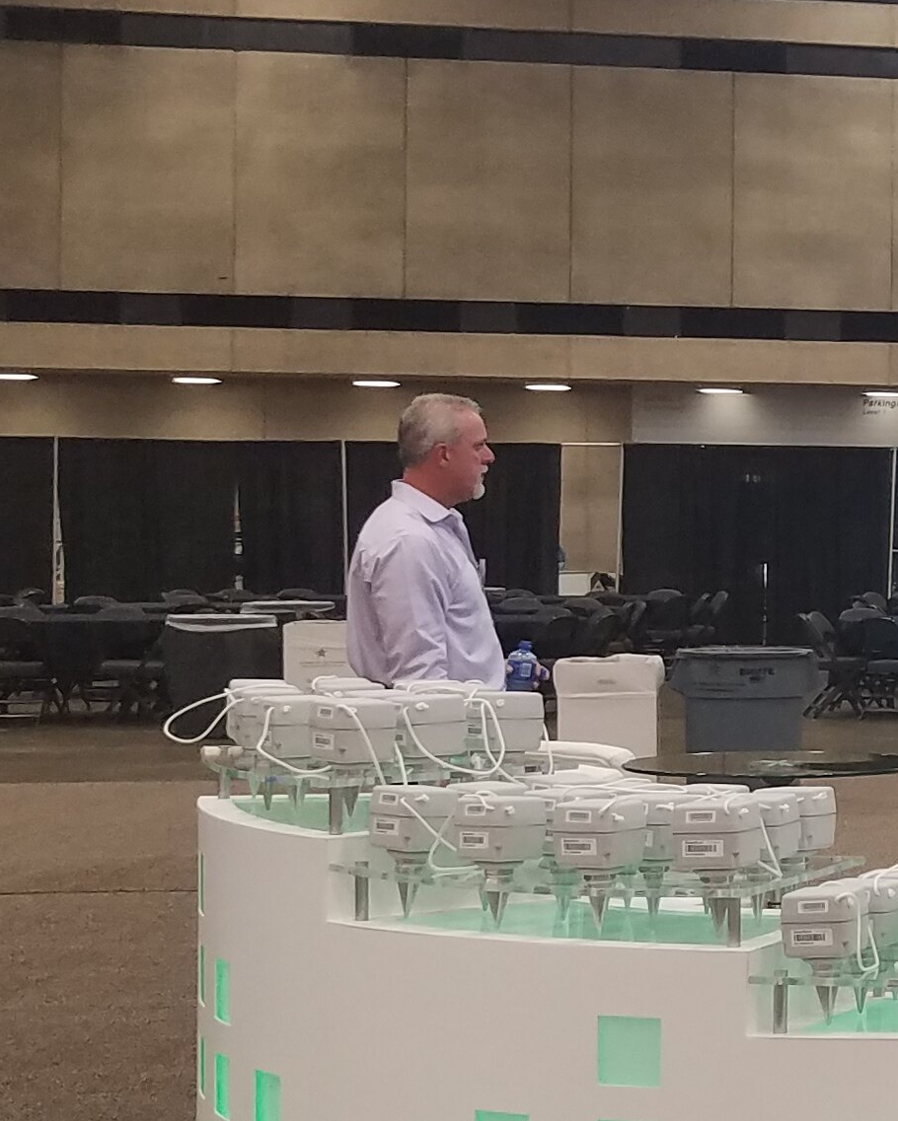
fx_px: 2989
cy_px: 499
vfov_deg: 21.3
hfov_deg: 13.8
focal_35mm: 90
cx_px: 1927
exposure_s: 1/60
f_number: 1.7
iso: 80
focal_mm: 4.2
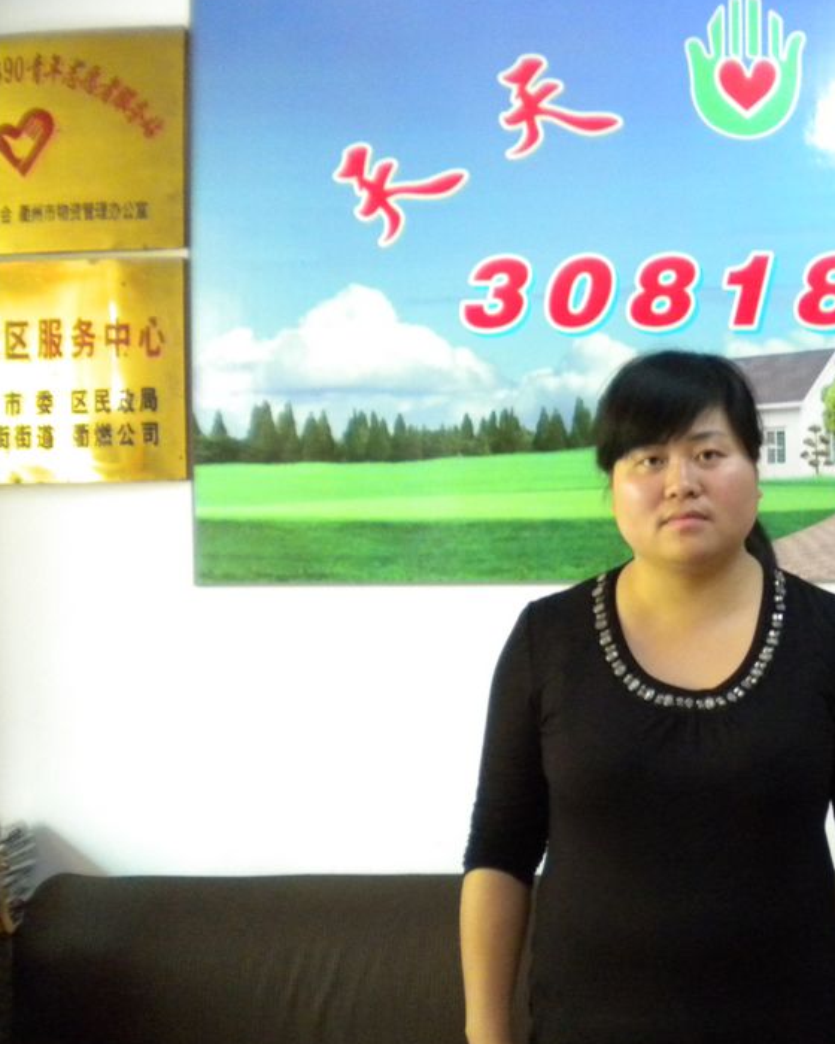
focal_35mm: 50
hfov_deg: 29.0
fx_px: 1545
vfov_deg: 37.3
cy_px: 531
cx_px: 752
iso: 578
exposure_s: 1/8.8
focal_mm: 6.3
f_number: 3.1
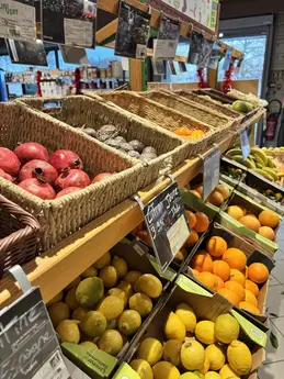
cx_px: 142
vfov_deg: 67.3
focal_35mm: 26
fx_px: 284
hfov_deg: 53.1
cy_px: 190
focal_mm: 5.96
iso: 125
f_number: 1.6
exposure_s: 1/97
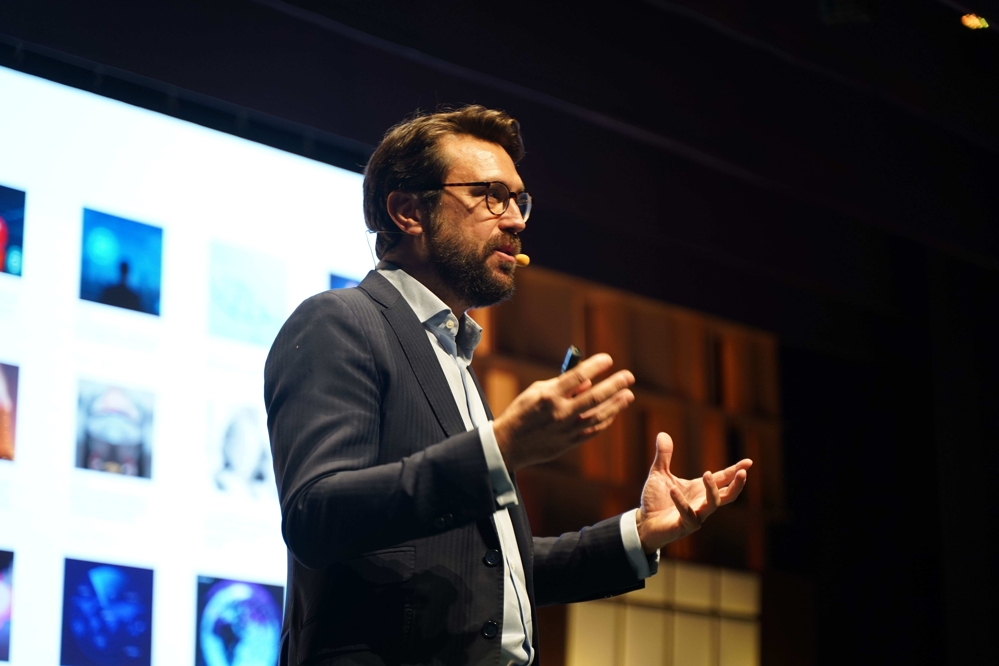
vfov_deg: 18.2
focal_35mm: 75
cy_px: 333
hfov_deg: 27.0
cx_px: 500
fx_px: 2081
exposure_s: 1/100
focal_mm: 75
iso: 1000
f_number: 2.8
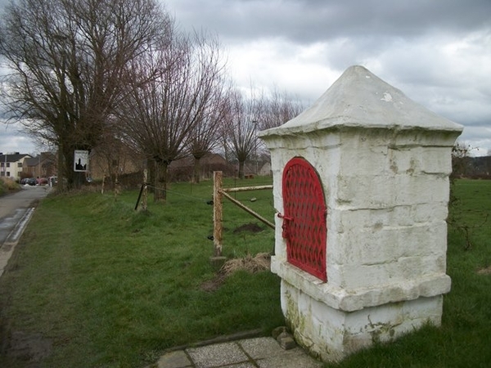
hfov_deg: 56.8
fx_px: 454
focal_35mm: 32
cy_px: 184
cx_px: 246
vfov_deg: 44.2
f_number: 2.9
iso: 80
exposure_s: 1/800
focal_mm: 5.7
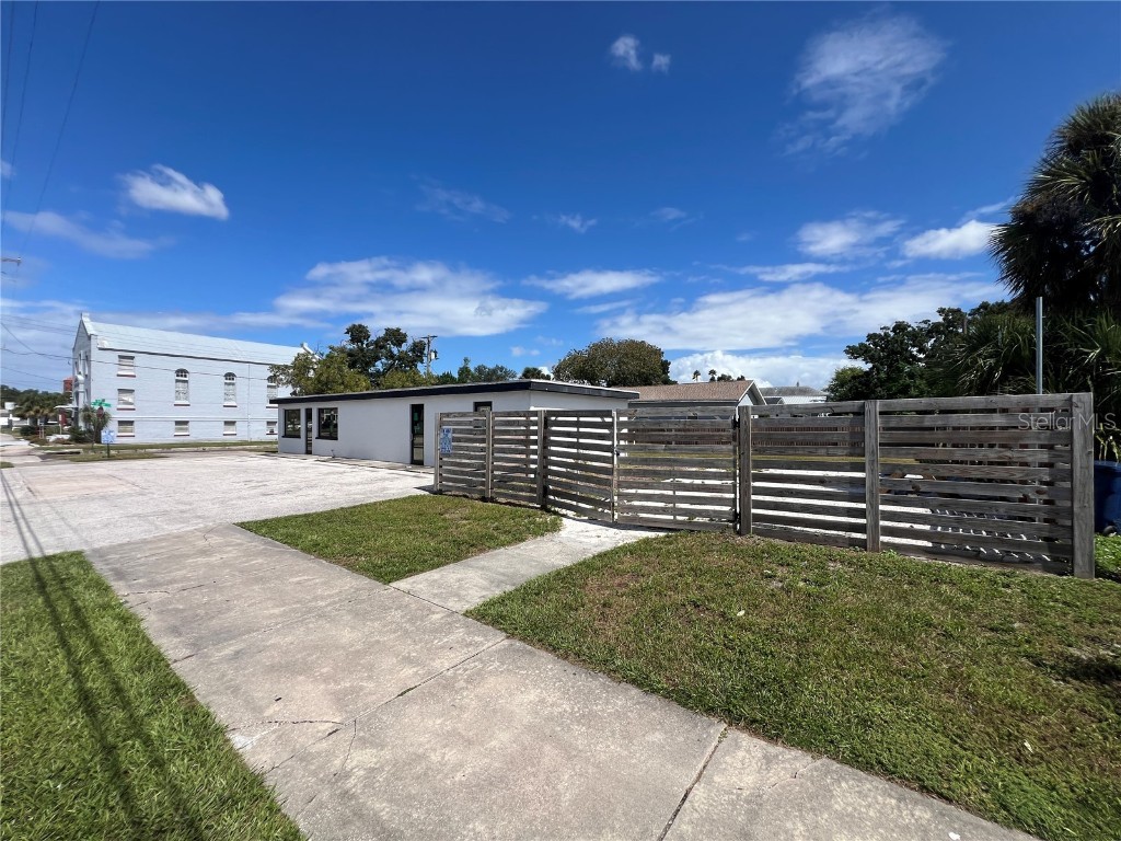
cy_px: 420
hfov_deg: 106.2
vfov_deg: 89.9
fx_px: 421
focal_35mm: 13
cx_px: 560
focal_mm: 1.57
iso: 32
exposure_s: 1/2660
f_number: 1.8
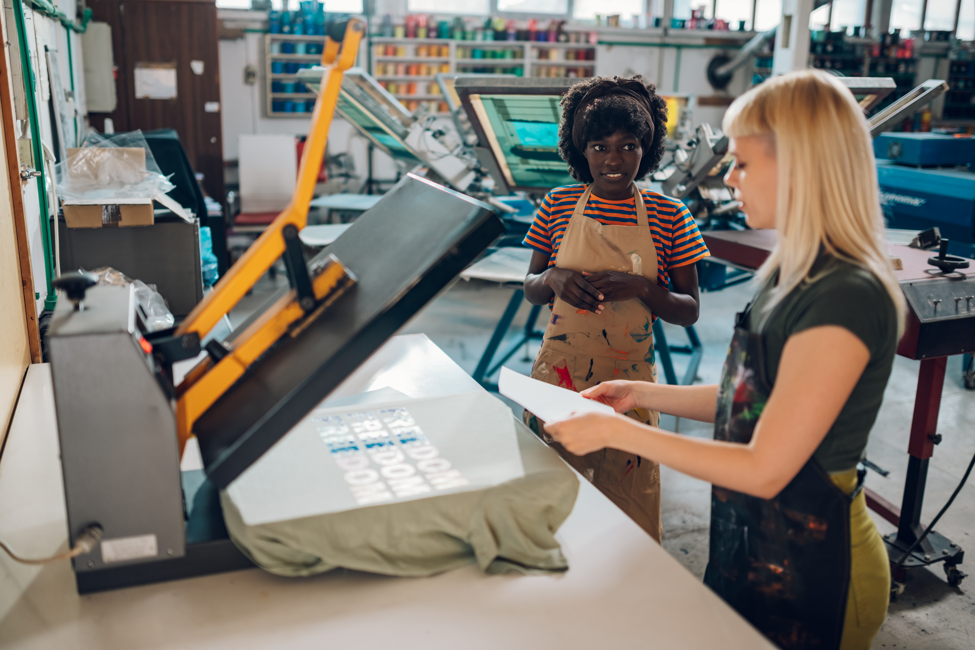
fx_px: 948
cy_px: 325
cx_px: 488
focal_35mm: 35
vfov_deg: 37.9
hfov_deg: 54.4
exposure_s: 1/200
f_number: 1.4
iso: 200
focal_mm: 35
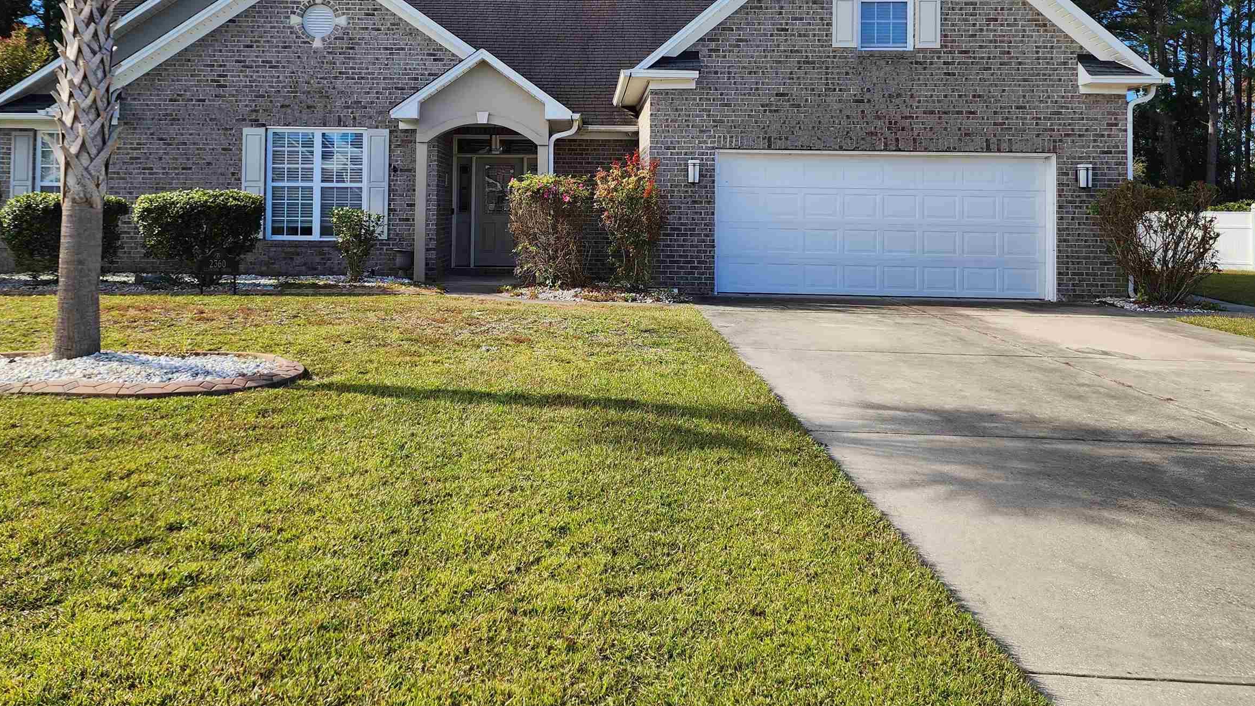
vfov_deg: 35.0
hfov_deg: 59.4
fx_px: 1098
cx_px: 583
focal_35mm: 33
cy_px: 189
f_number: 1.8
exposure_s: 1/750
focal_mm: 6.4
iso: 12
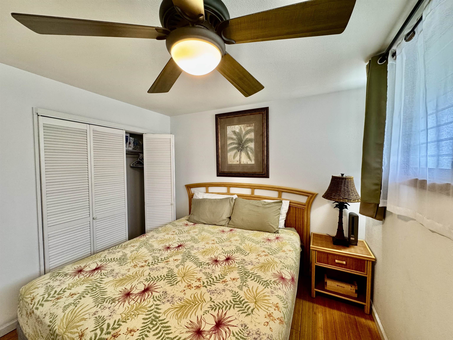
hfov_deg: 102.1
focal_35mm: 14
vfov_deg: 85.7
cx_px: 226
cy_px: 170
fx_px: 183
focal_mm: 2.22
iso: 200
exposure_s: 1/60
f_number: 2.2
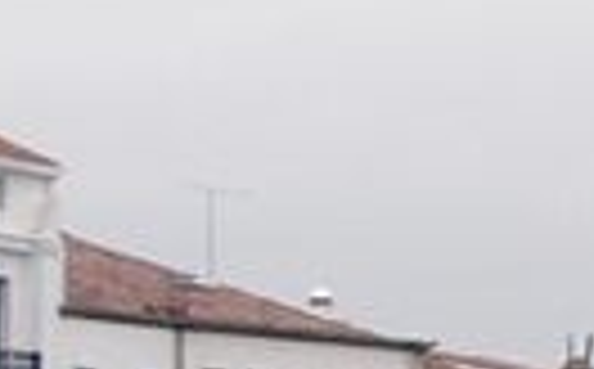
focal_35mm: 288
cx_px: 1022
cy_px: 765
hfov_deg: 7.1
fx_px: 4654
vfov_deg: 4.5
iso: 50
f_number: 4.3
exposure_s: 1/200
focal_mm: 5.8
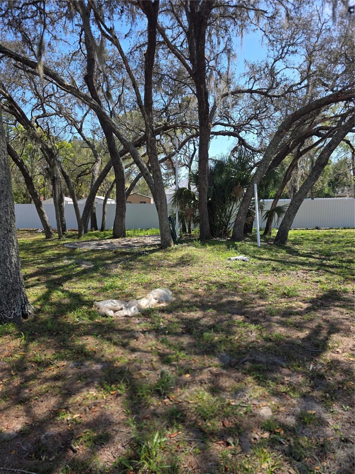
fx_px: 314
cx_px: 178
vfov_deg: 73.9
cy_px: 237
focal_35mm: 23
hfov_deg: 58.9
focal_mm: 6.3
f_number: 1.7
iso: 80
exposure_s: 1/2404
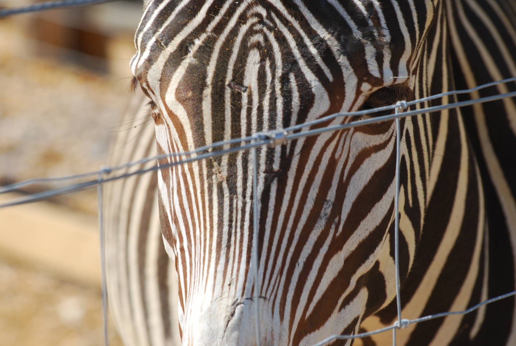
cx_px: 258
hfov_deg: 7.0
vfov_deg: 4.7
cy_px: 173
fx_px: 4197
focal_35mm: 292
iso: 100
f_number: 8
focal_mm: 195
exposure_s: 1/160
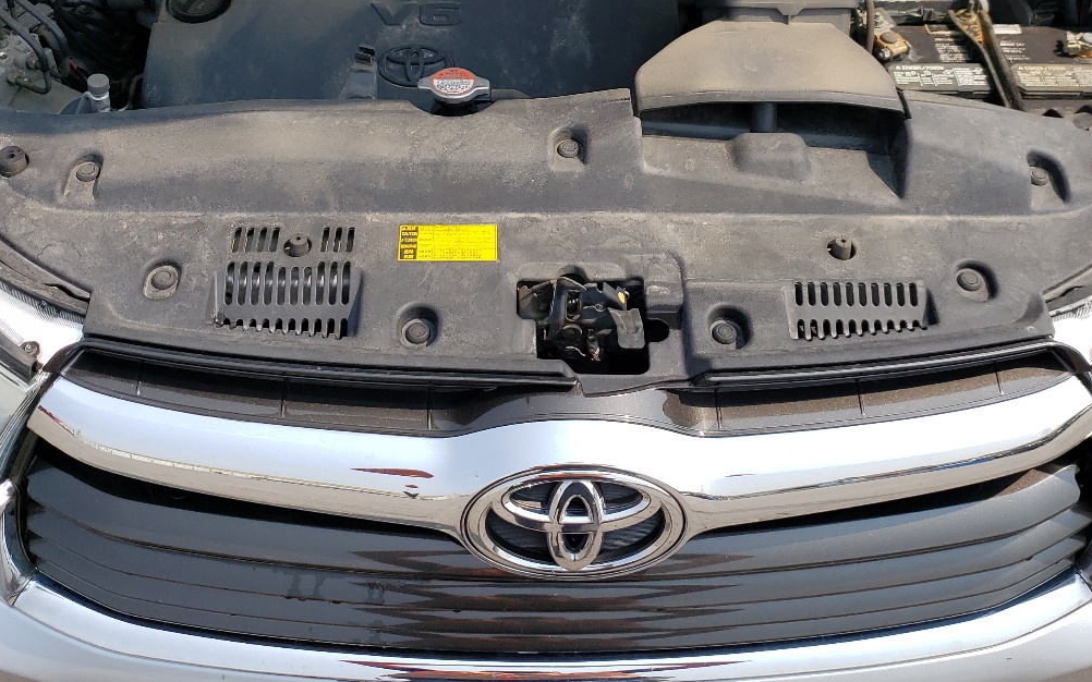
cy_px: 110
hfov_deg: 45.3
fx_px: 1309
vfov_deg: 28.4
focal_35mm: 44
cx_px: 566
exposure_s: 1/2000
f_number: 1.5
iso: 50
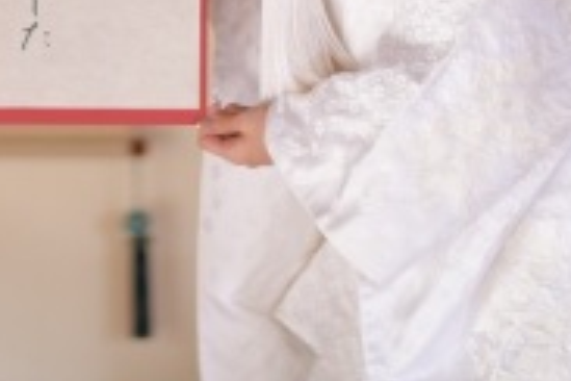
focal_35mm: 253
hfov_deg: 8.1
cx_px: 31
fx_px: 4013
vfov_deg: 5.3
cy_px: -433
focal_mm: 58
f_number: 1.4
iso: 250
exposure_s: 1/125
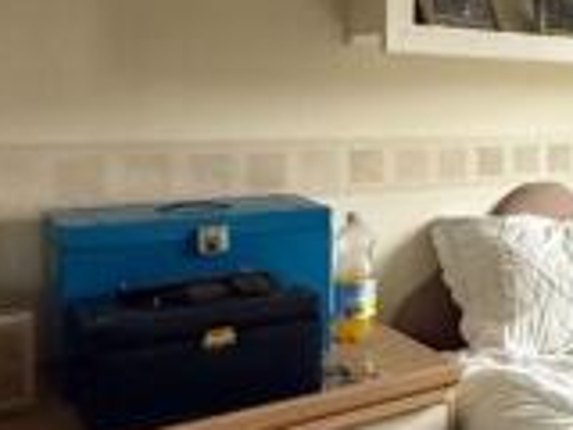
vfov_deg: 28.3
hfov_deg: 30.1
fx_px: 844
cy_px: 134
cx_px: 740
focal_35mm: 51
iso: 800
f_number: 2.2
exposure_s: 1/50
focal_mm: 2.22
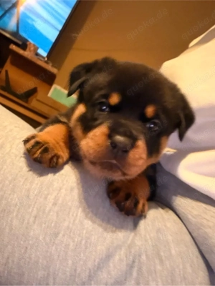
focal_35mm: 30
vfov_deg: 60.0
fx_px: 248
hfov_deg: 46.8
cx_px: 108
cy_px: 143
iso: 640
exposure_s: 1/20
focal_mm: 2.69
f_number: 1.9
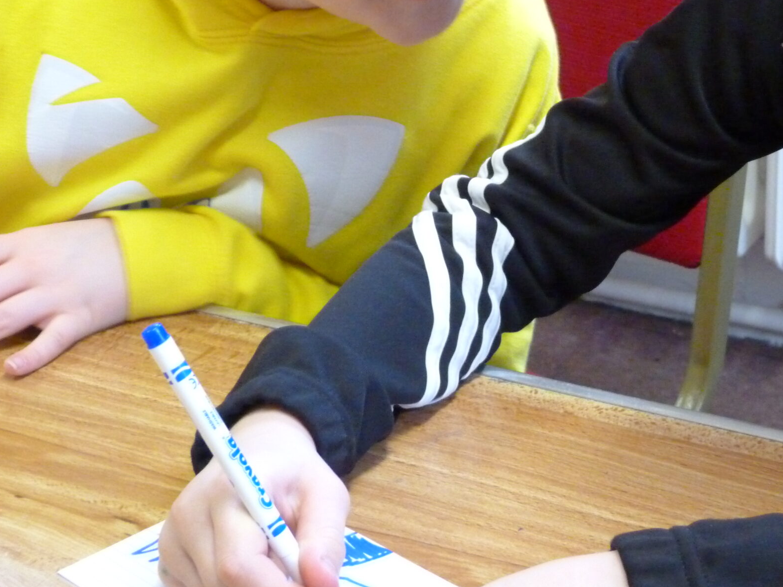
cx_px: 605
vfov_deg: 15.6
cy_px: 124
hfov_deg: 20.7
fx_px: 2126
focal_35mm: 94
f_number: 3.2
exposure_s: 1/50
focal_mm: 10.5
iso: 800
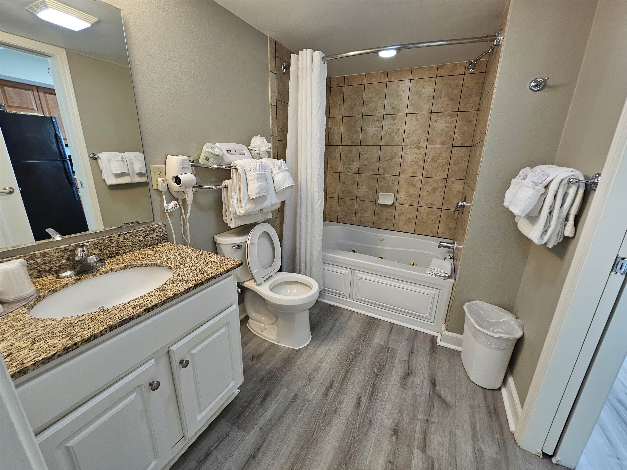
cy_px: 235
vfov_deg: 89.9
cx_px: 314
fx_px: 235
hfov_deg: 106.2
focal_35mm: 13
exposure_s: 1/60
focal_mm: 2.2
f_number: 2.2
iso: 200
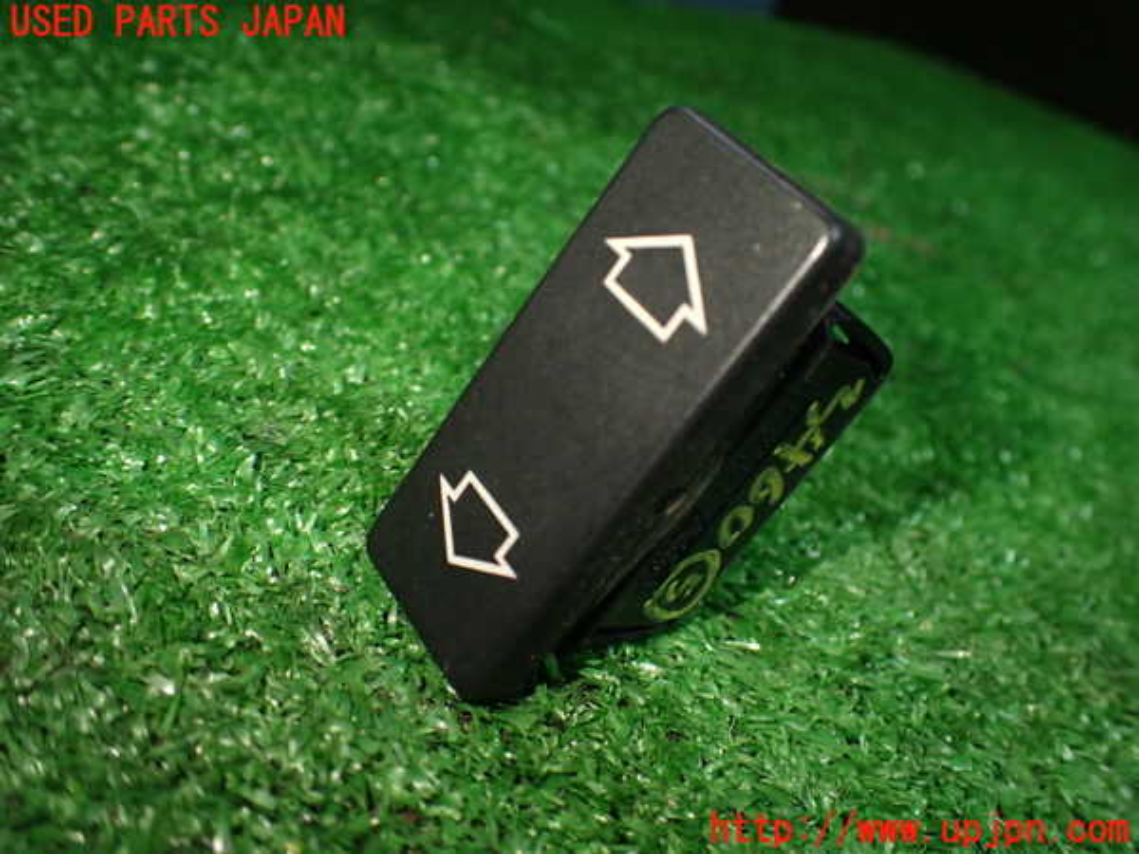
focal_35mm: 30
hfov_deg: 60.0
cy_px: 427
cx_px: 570
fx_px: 987
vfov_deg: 46.8
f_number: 2.3
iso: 500
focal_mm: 5.4
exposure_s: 1/125
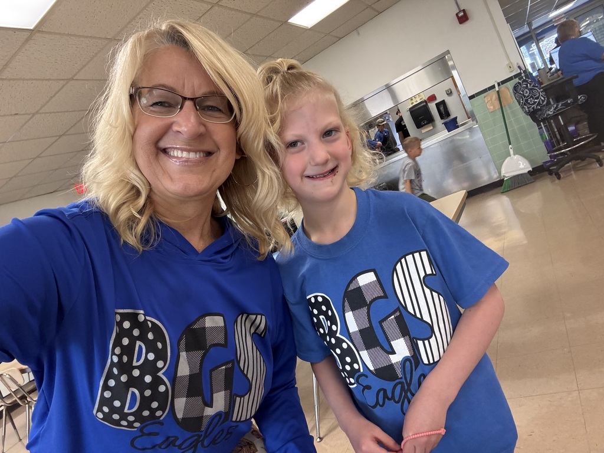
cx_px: 302
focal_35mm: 23
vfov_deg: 58.9
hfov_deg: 73.9
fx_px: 401
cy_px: 226
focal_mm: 2.69
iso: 160
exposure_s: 1/60
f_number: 1.9
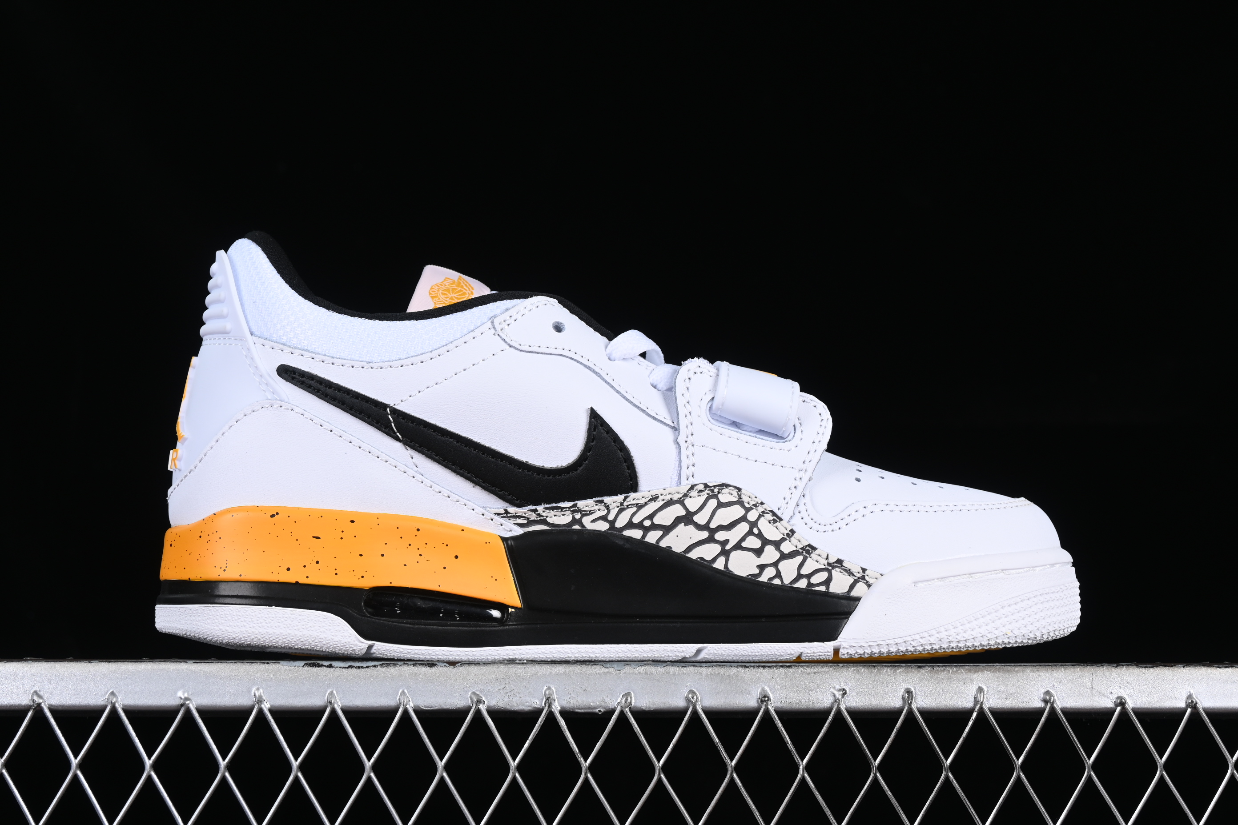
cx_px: 619
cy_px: 412
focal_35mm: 75
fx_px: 2579
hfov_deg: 27.0
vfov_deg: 18.2
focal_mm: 50
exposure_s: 1/80
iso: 160
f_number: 8
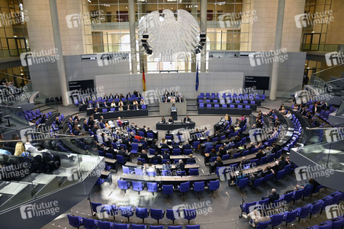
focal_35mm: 24
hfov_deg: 73.8
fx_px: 229
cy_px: 114
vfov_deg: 53.1
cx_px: 172
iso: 6400
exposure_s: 1/320
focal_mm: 24
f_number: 6.3
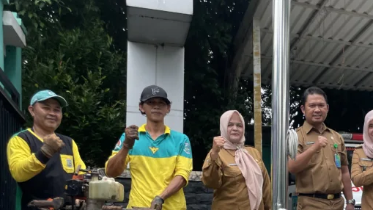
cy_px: 246
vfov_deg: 19.9
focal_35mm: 57
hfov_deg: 34.5
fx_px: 564
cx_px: 339
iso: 32
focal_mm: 4.2
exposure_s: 1/875
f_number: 1.6
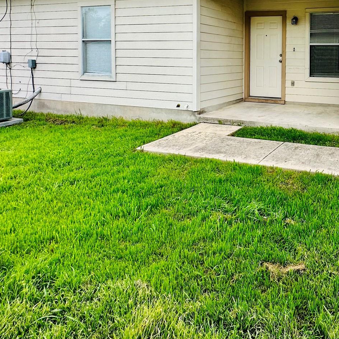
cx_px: 310
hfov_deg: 51.5
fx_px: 299
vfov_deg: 55.0
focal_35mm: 27
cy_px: 68
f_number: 2.2
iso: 50
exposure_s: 1/707
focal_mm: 2.22
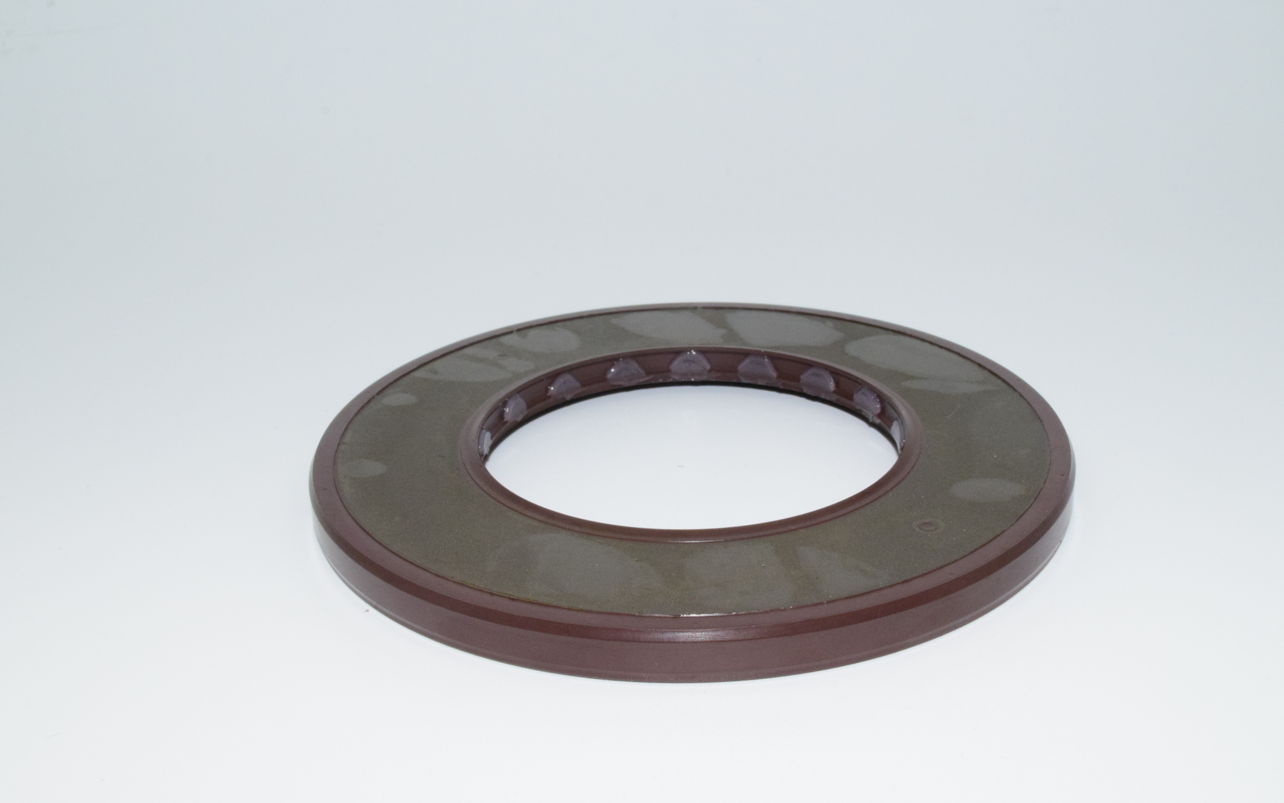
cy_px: 474
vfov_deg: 26.3
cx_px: 686
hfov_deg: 41.0
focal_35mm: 49
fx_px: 1715
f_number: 29
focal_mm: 28
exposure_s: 1/60
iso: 1600
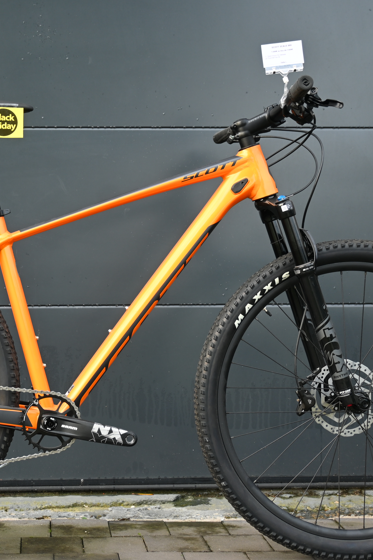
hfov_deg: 21.1
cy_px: 284
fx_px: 995
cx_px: 90
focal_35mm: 64
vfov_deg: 31.4
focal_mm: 28
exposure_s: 1/80
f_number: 4.5
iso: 125
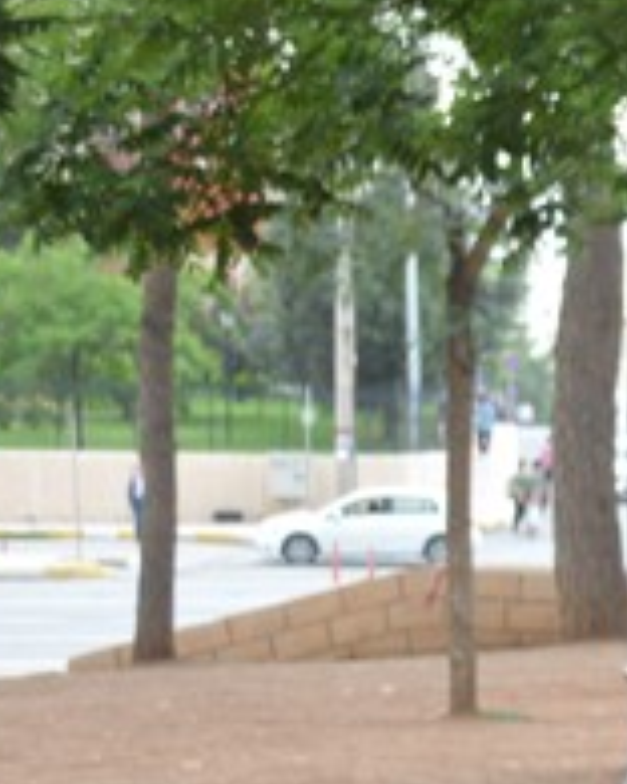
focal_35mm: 134
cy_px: 836
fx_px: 3108
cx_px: 1141
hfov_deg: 10.8
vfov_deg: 14.1
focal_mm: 28
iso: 400
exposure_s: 1/100
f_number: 5
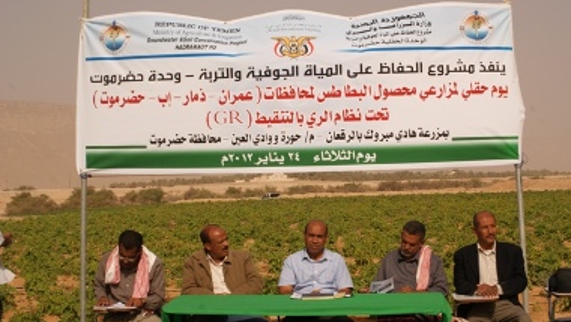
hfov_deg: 24.3
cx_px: 287
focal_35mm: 88
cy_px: 172
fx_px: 1326
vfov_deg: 13.8
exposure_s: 1/160
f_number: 16
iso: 100
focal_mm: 55
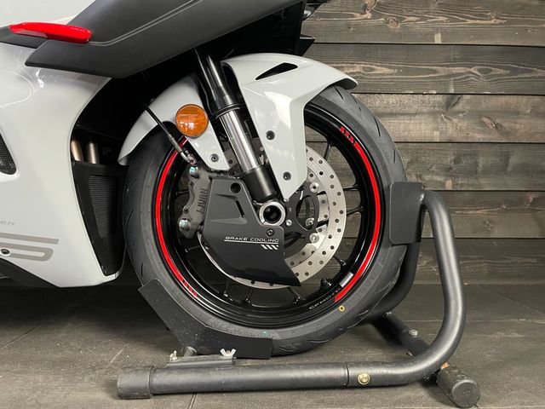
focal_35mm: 26
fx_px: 409
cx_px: 272
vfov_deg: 53.1
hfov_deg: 67.3
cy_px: 204
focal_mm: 4.2
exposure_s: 1/33
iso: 500
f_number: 1.6
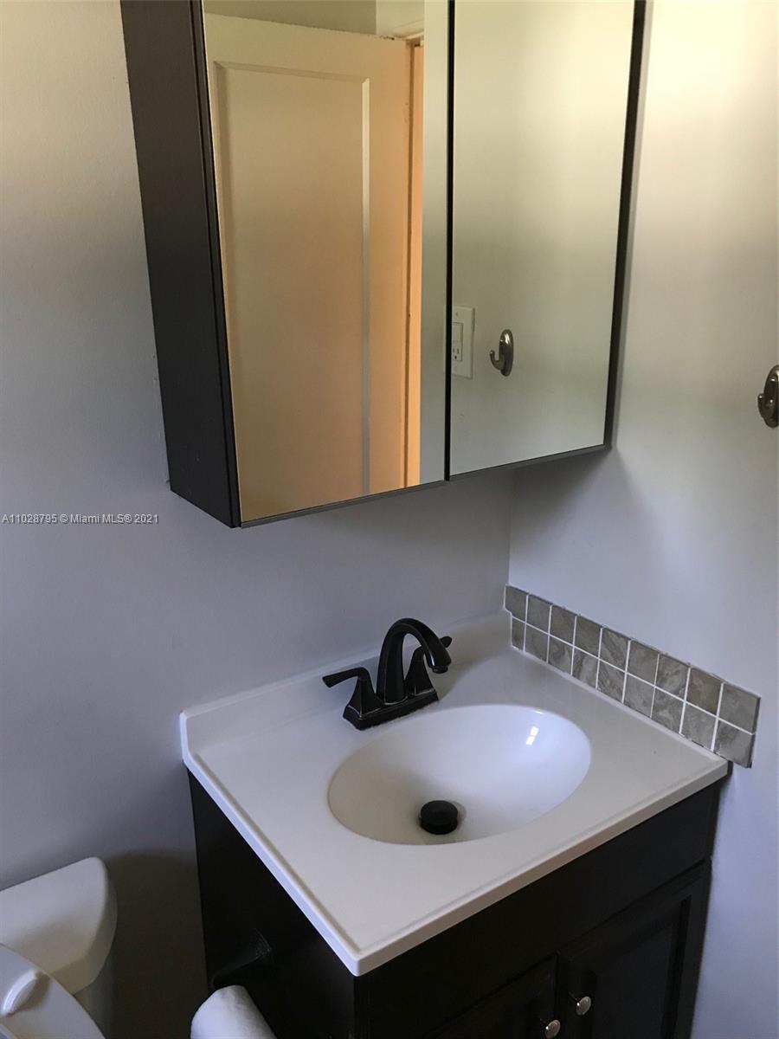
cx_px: 390
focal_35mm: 28
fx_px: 840
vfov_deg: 63.4
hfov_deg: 49.7
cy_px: 520
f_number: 1.8
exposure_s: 1/15
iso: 50
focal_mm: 3.99
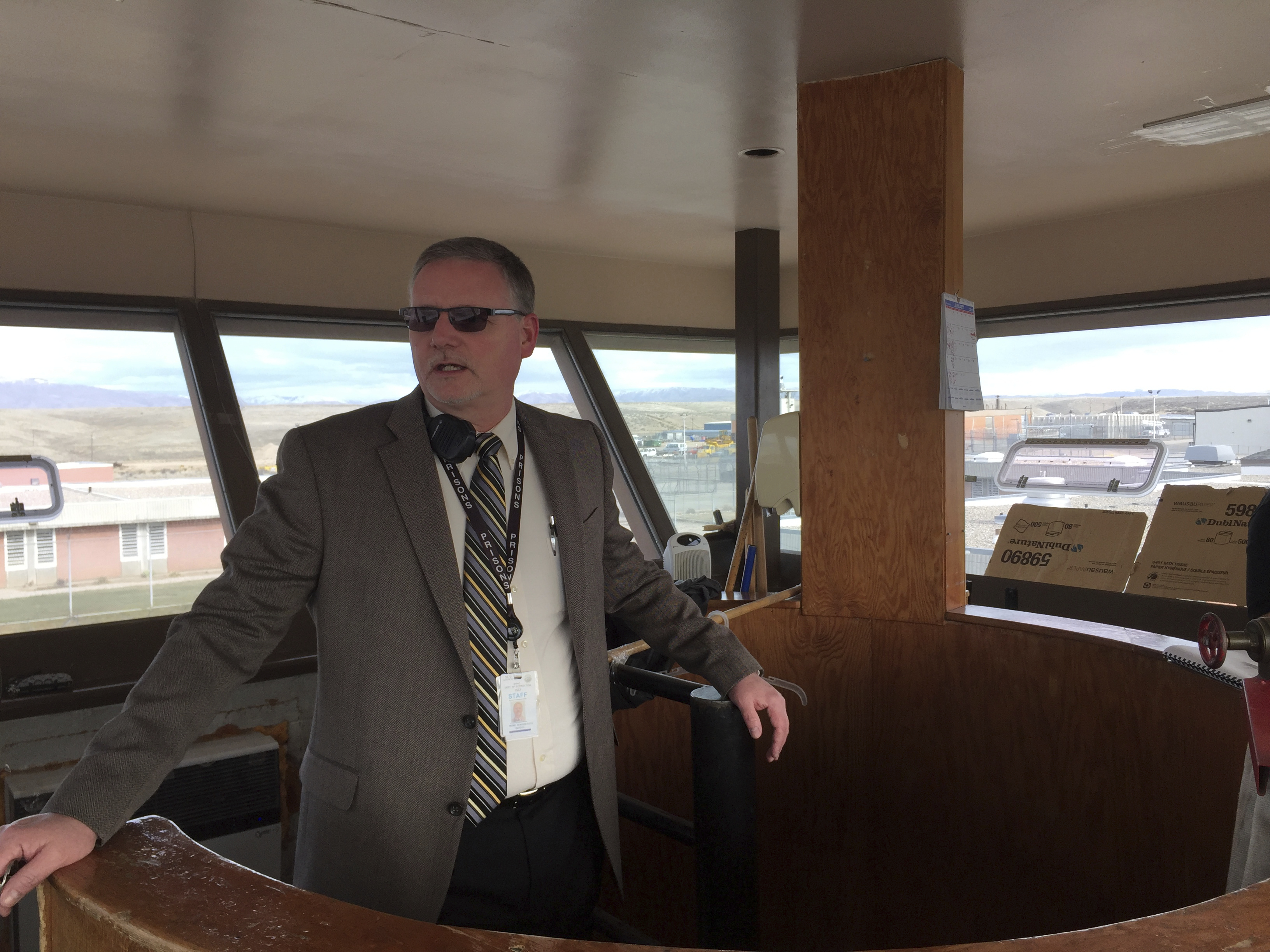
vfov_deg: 48.2
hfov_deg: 61.7
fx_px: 1064
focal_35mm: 29
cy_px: 476
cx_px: 635
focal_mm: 4.15
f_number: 2.2
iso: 32
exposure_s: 1/353
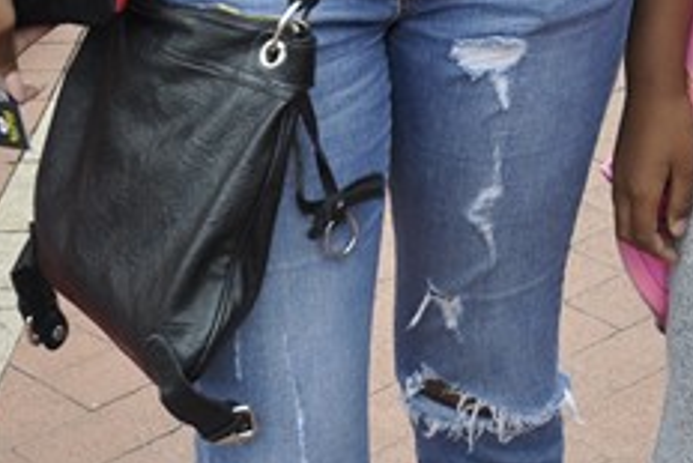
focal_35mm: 155
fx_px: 2985
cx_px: 1031
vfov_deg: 8.4
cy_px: -499
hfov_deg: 12.6
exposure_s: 1/80
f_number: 9
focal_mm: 24
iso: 400
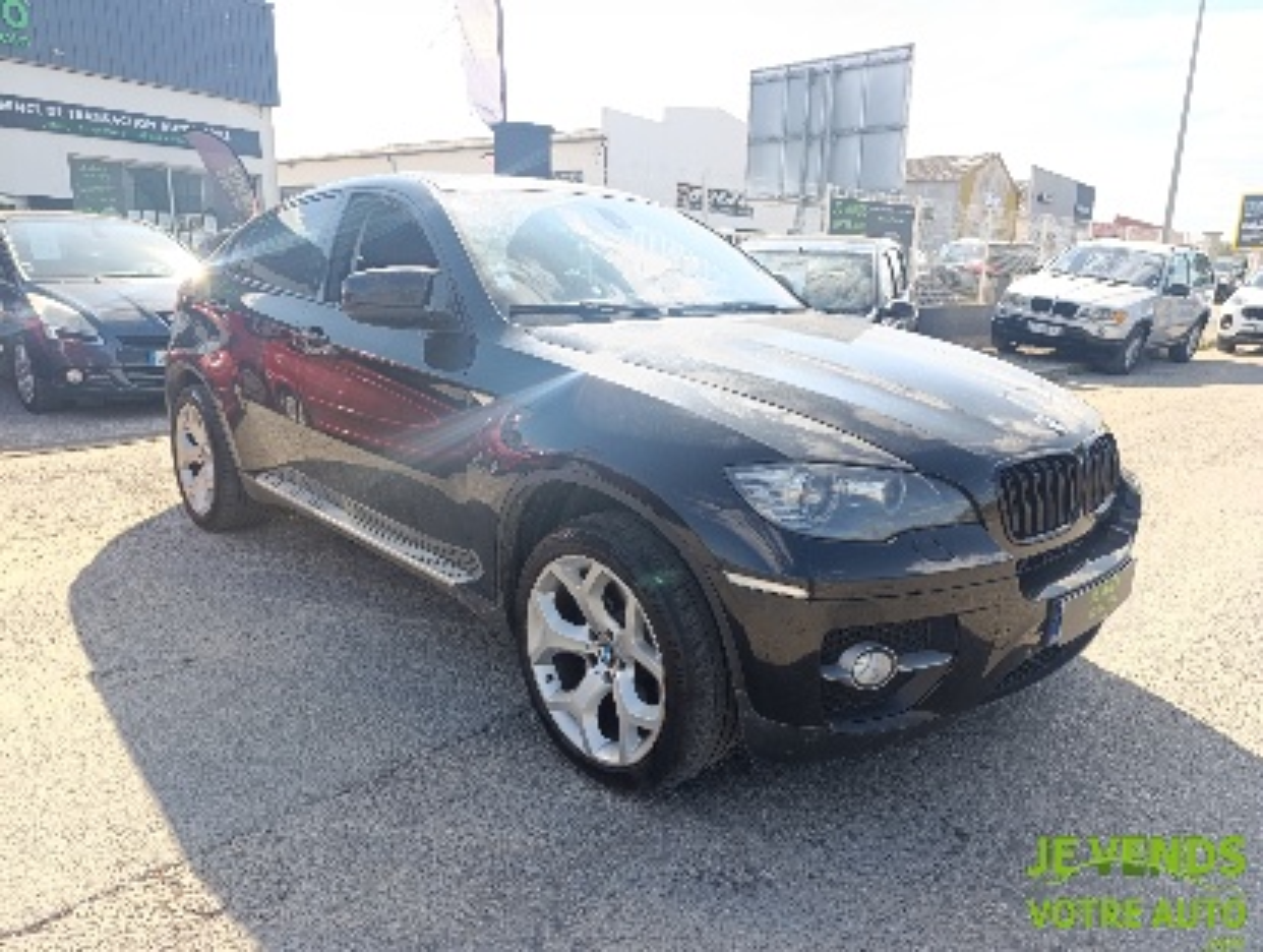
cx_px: 632
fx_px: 841
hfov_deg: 73.8
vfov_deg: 59.0
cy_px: 476
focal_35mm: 23
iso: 50
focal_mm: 6.14
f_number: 1.6
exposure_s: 1/162
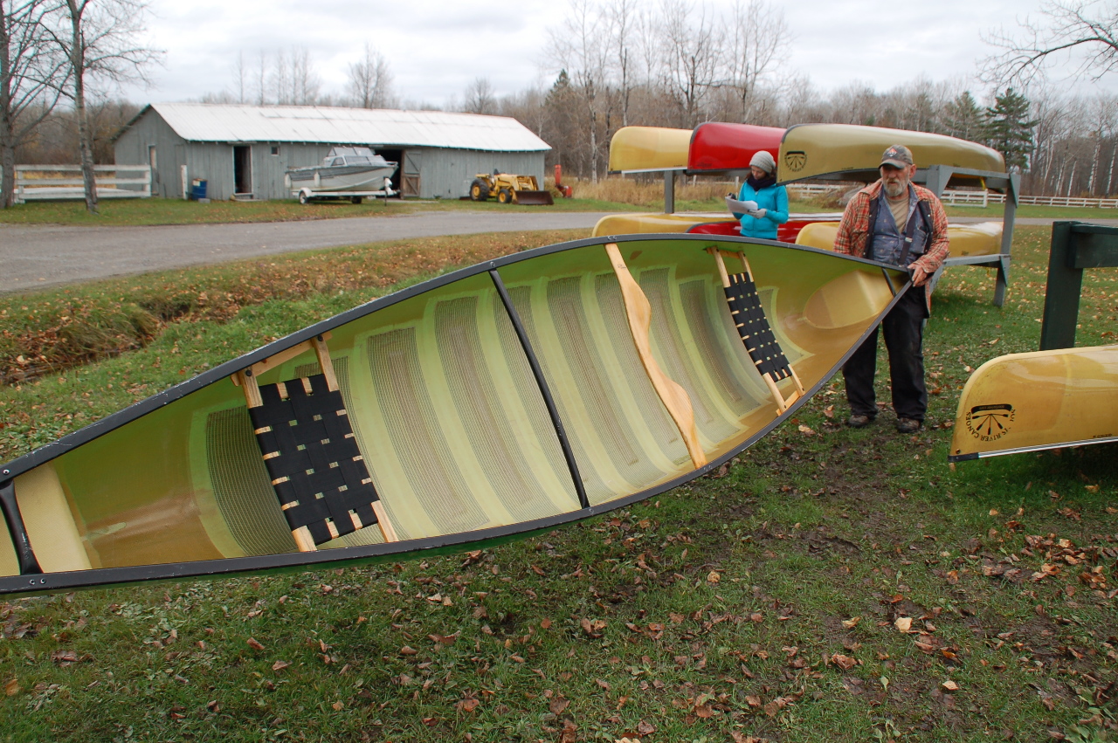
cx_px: 559
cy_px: 372
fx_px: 838
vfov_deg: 47.8
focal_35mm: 27
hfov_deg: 67.4
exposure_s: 1/160
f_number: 6.3
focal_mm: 18
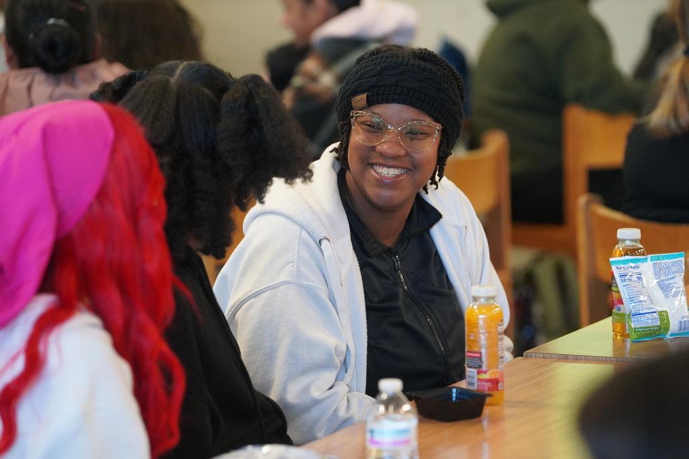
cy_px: 230
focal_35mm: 165
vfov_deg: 8.3
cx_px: 344
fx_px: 3158
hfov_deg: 12.5
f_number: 4
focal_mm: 165
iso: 6400
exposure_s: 1/200
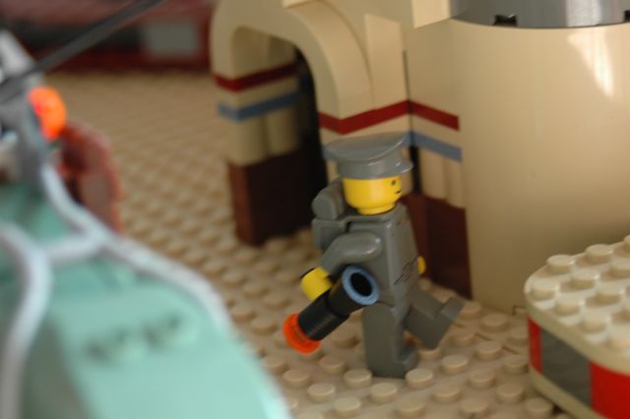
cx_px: 315
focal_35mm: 120
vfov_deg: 11.4
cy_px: 210
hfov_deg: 17.1
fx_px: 2099
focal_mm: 80
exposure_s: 1/25
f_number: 5.6
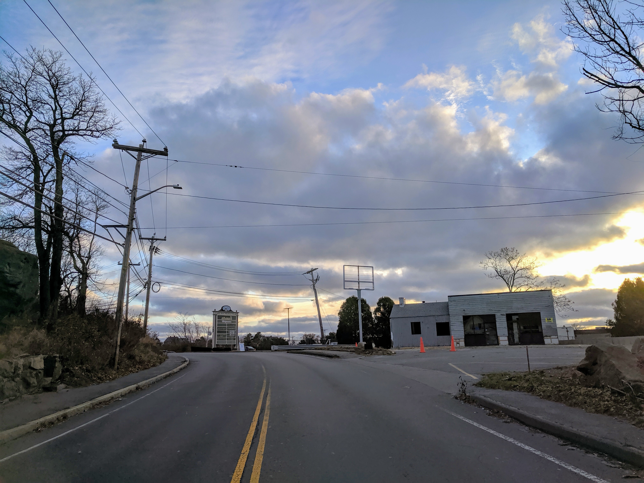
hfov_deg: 67.3
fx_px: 484
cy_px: 242
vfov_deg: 53.1
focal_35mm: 26
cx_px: 322
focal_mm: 4.67
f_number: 2
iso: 115
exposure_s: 1/3205
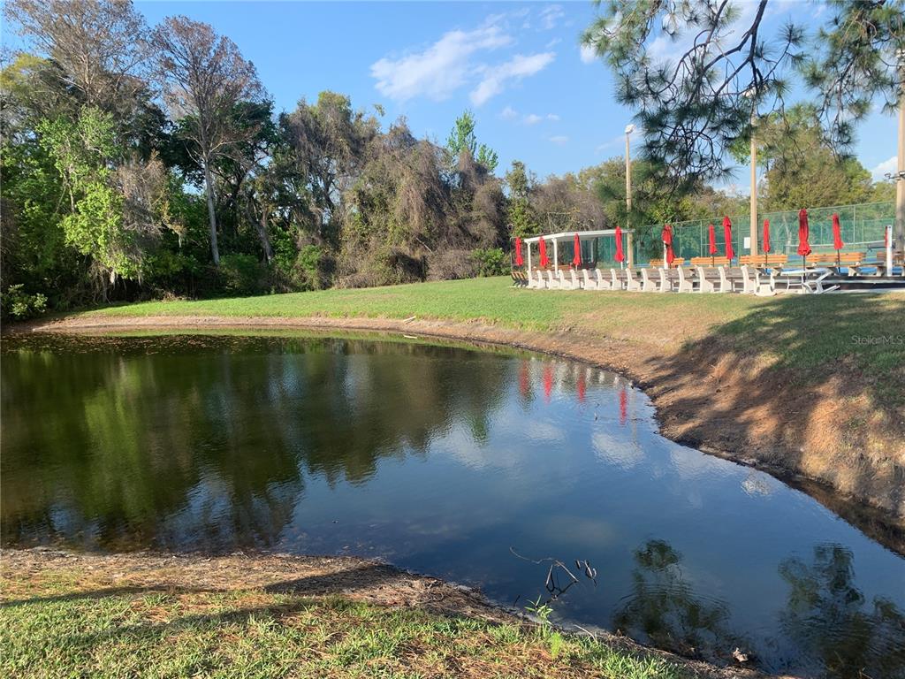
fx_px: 680
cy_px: 340
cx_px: 452
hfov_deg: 67.3
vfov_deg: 53.1
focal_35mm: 26
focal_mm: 4.25
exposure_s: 1/1032
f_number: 1.8
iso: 25
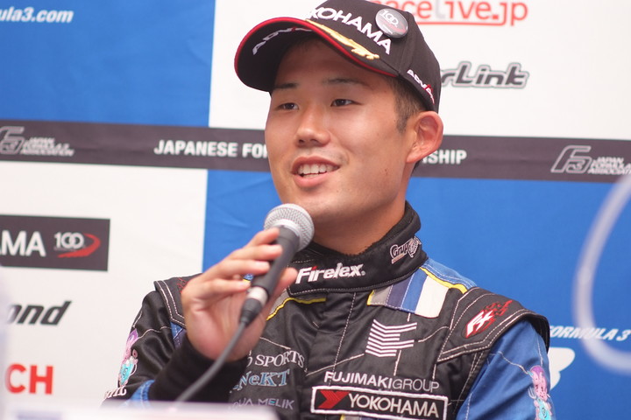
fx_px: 2769
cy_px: 210
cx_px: 316
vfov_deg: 8.7
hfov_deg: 13.0
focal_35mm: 158
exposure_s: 1/250
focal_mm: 105
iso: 400
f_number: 2.5
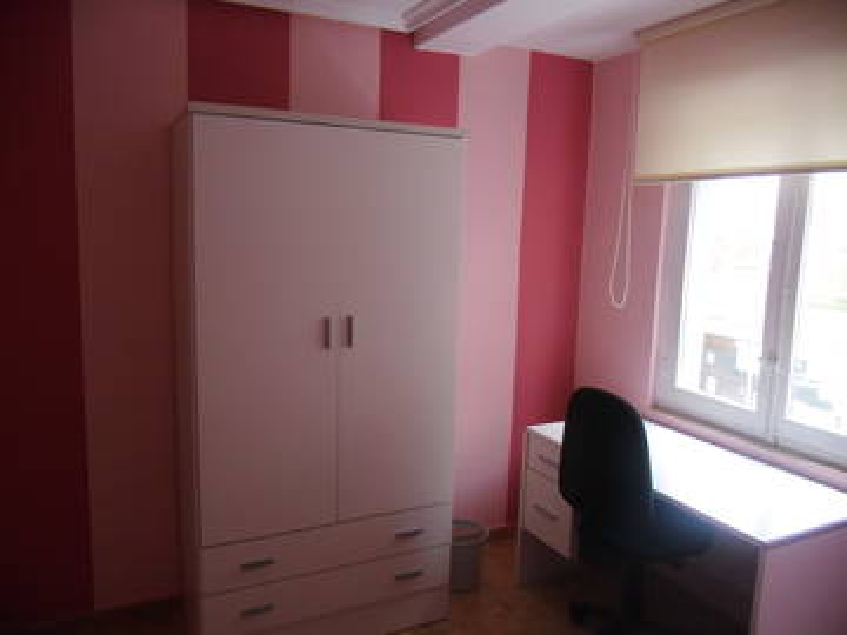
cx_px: 424
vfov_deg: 51.4
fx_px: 661
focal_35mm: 27
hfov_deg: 65.3
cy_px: 318
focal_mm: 4.9
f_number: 3.2
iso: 200
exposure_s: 1/80
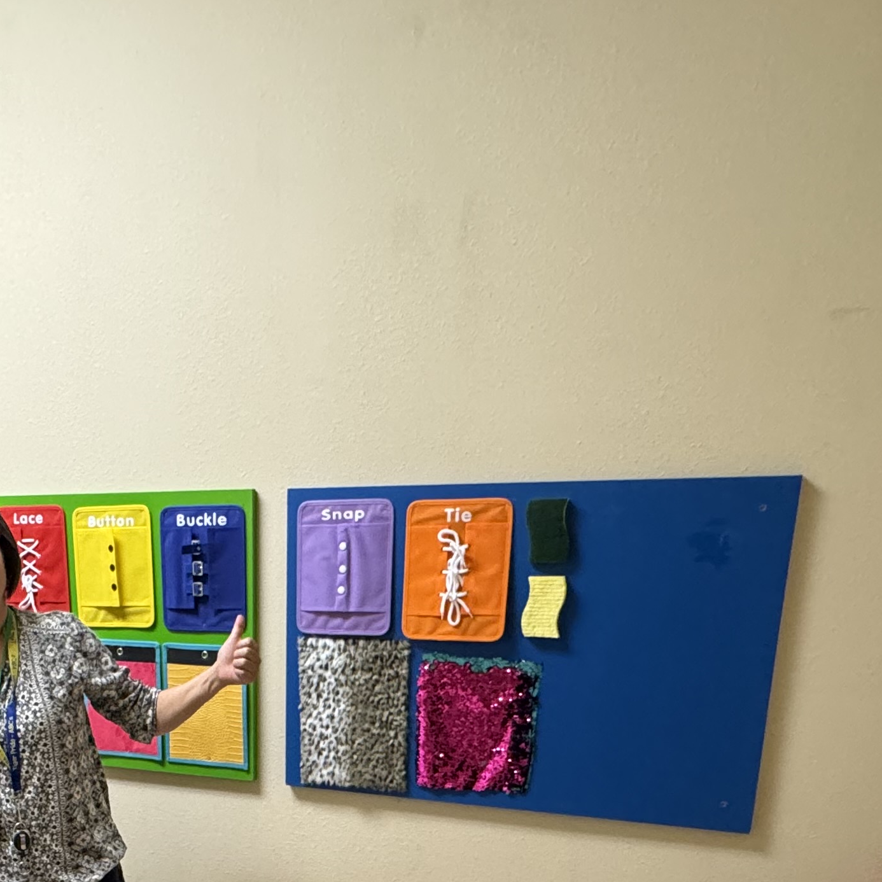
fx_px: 1038
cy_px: 834
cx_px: 221
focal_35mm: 36
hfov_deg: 44.5
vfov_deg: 41.4
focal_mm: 2.22
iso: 320
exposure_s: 1/68
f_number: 2.2
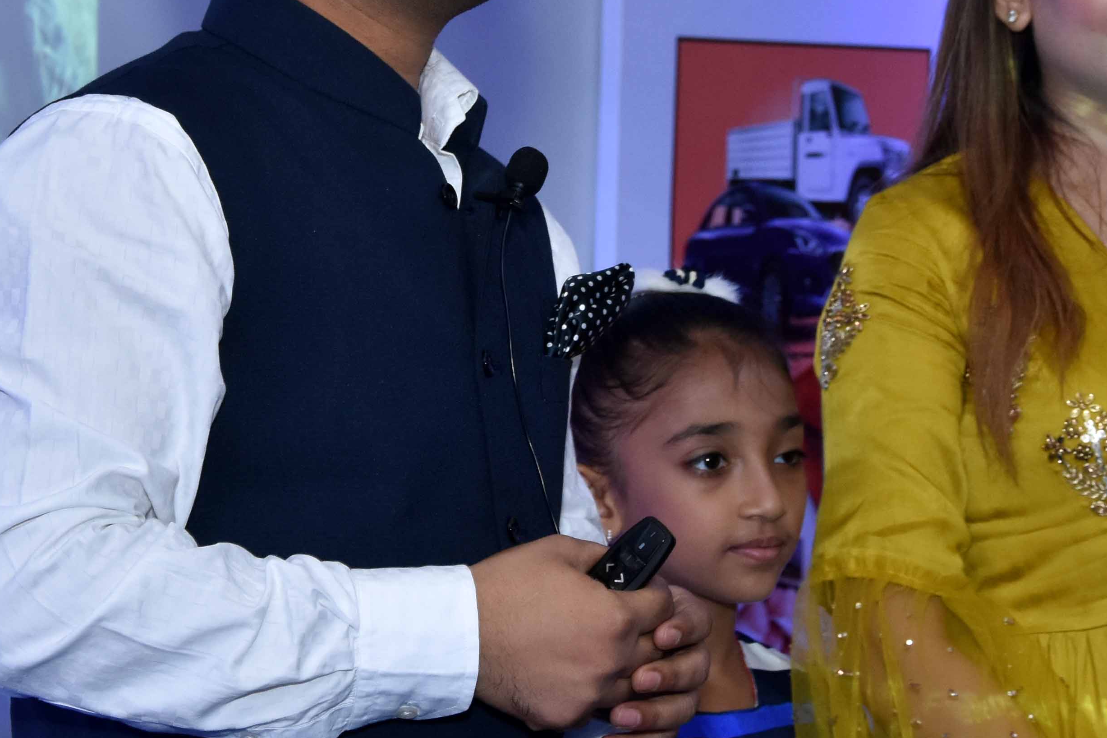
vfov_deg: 8.9
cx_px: 510
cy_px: 90
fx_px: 4735
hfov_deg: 13.3
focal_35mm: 154
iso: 800
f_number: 6.3
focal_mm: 42
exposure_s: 1/100
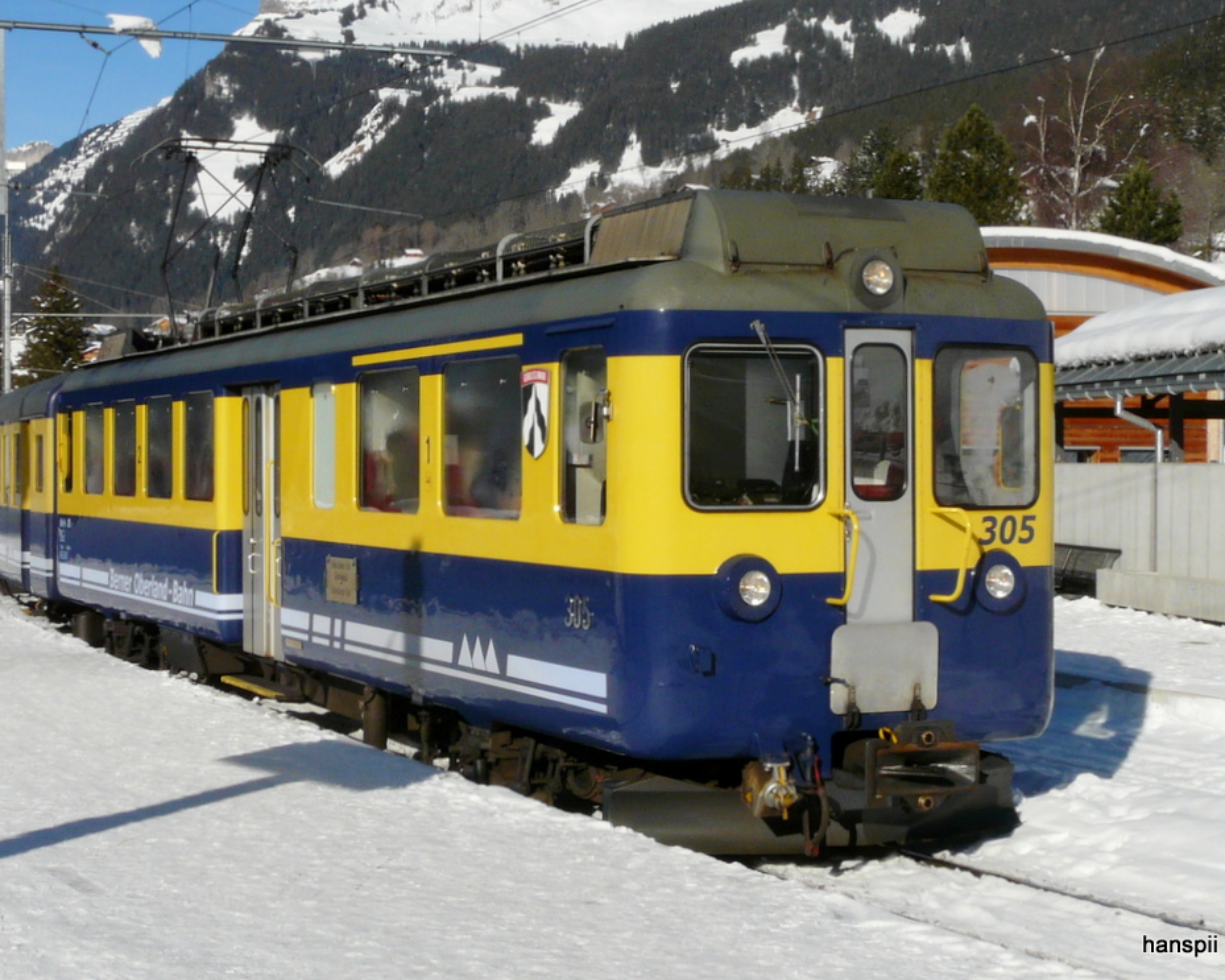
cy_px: 488
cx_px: 591
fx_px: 1486
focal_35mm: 41
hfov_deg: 44.8
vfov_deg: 36.5
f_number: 8
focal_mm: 6.4
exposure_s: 1/400
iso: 100
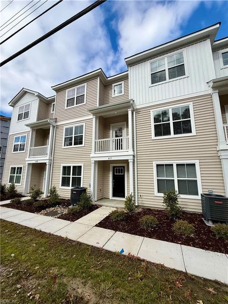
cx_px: 114
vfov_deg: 102.1
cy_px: 152
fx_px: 123
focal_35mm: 14
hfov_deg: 85.7
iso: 50
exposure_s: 1/1399
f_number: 2.2
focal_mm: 2.22
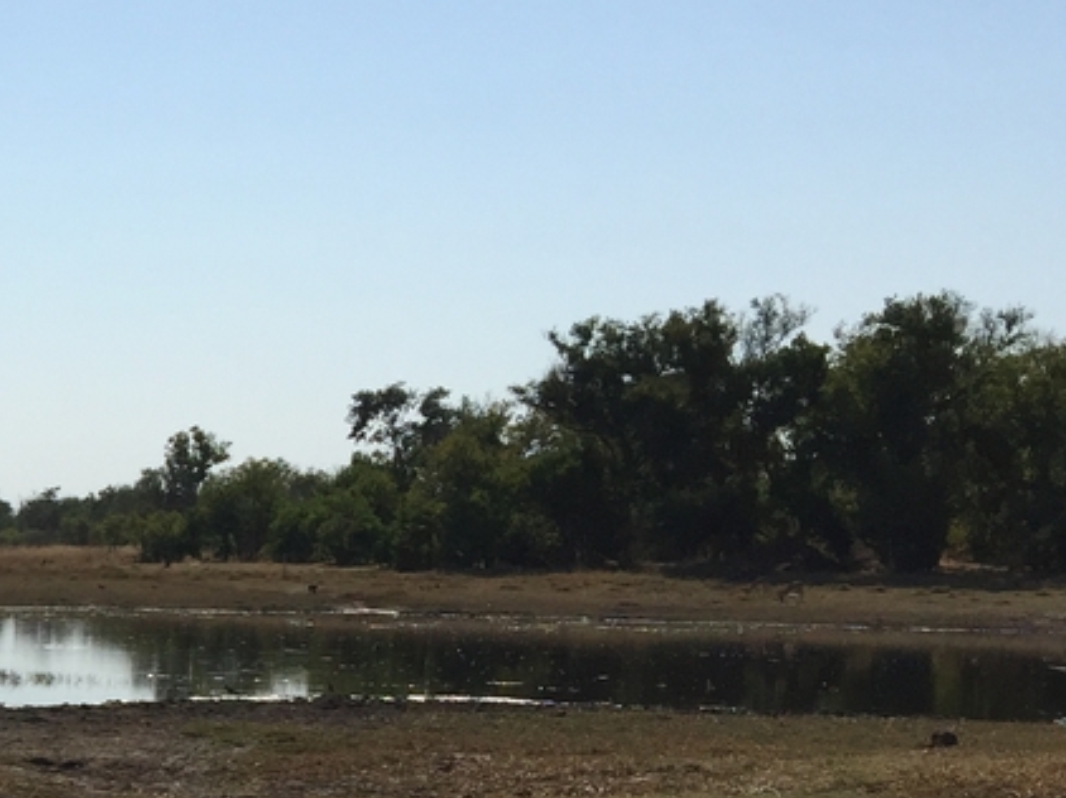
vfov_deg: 16.2
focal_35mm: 88
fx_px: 2708
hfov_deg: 19.8
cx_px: -450
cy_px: 927
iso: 32
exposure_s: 1/4405
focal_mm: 4.15
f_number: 2.2
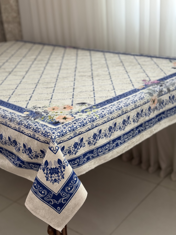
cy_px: 118
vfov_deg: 39.7
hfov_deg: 30.3
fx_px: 325
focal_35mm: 48
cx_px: 88
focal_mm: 6.76
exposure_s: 1/100
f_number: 1.78
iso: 100
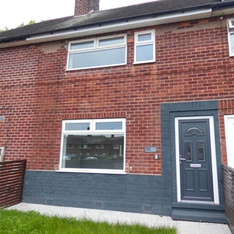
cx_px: 138
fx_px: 184
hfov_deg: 64.5
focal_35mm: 24
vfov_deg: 65.0
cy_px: 118
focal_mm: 3.6
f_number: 2.8
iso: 80
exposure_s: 1/320
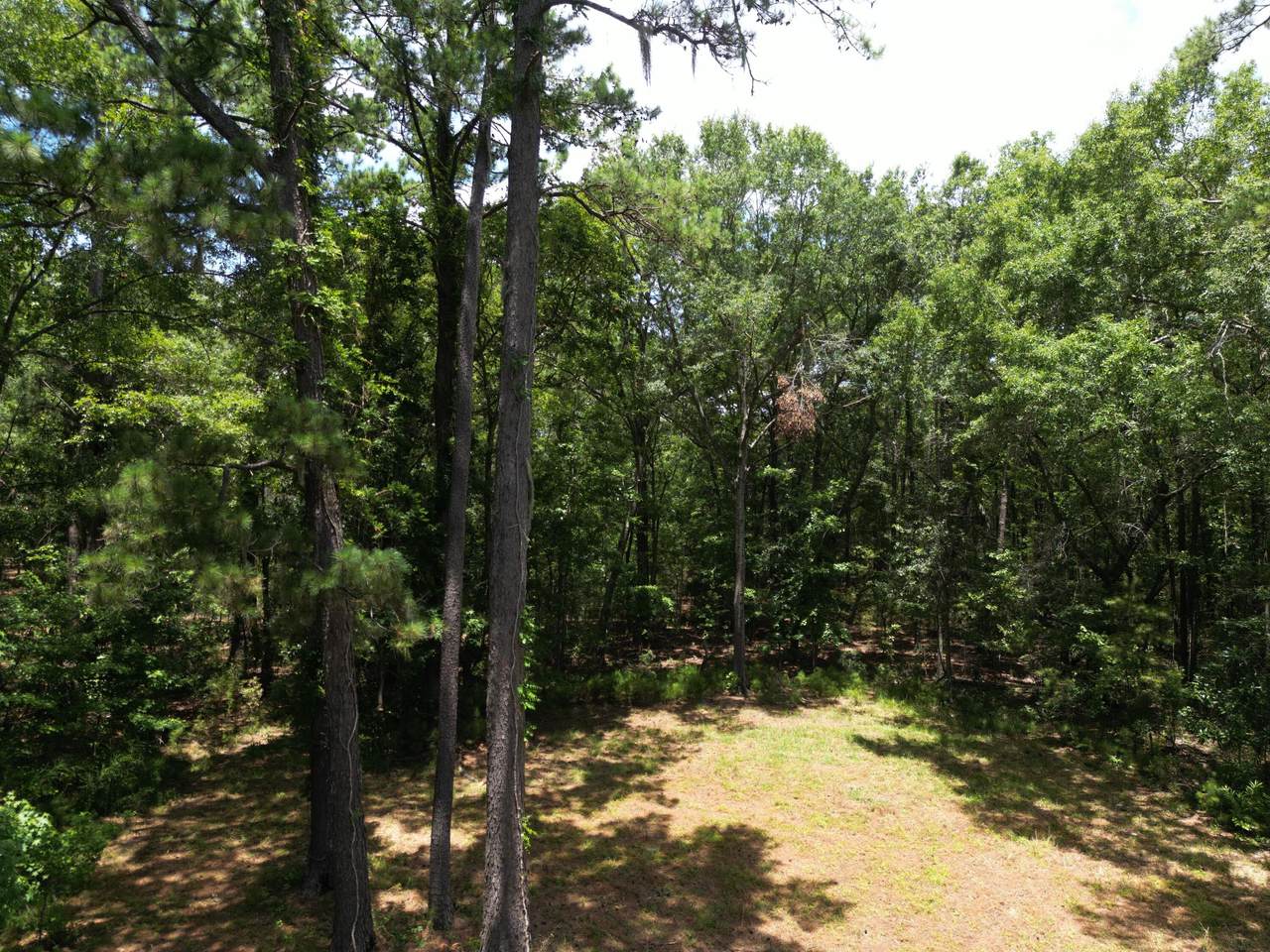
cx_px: 635
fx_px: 881
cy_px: 476
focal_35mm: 24
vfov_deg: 56.8
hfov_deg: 71.6
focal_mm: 6.72
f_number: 1.7
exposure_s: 1/800
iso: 100
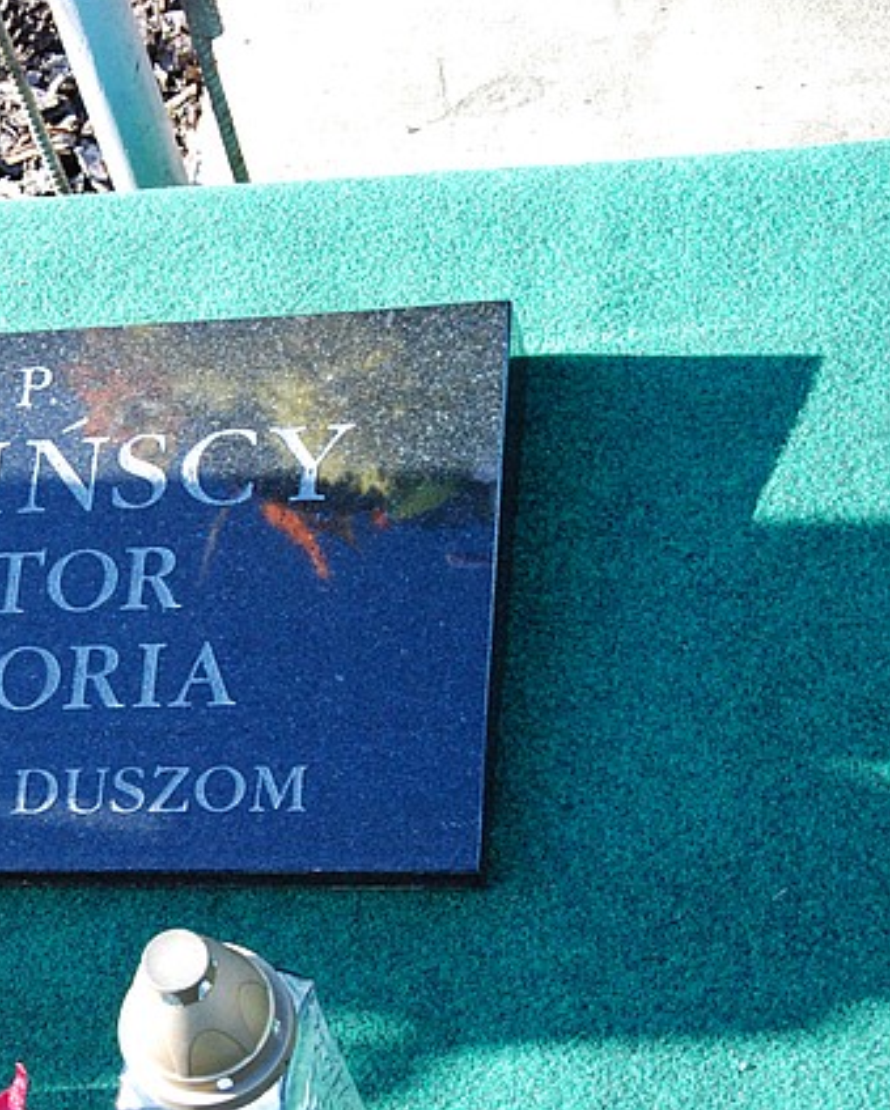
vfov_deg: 22.5
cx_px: 68
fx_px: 2795
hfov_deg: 17.8
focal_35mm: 85
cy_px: 552
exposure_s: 1/320
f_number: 9
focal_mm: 40
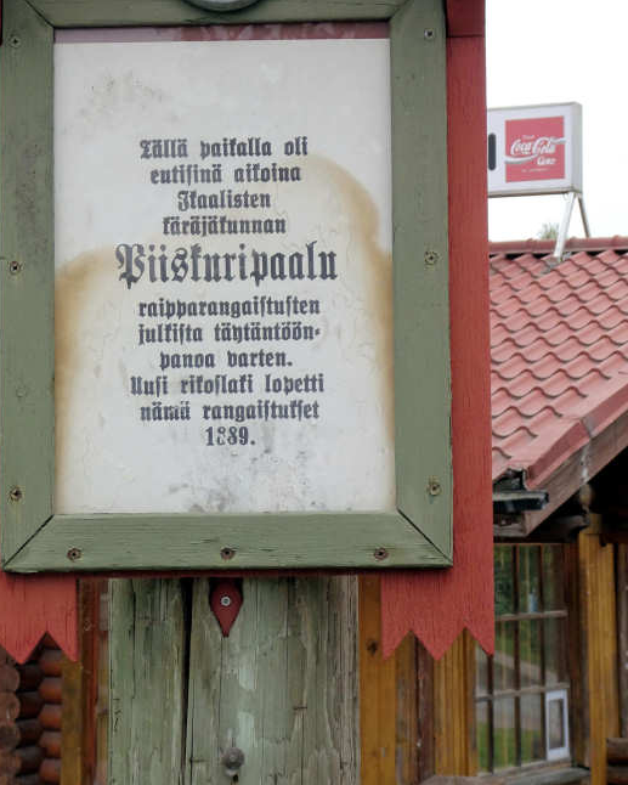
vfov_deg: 19.2
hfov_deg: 15.4
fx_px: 2323
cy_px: 317
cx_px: 230
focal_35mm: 100
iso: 80
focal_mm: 10.59
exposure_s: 1/80
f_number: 4.5
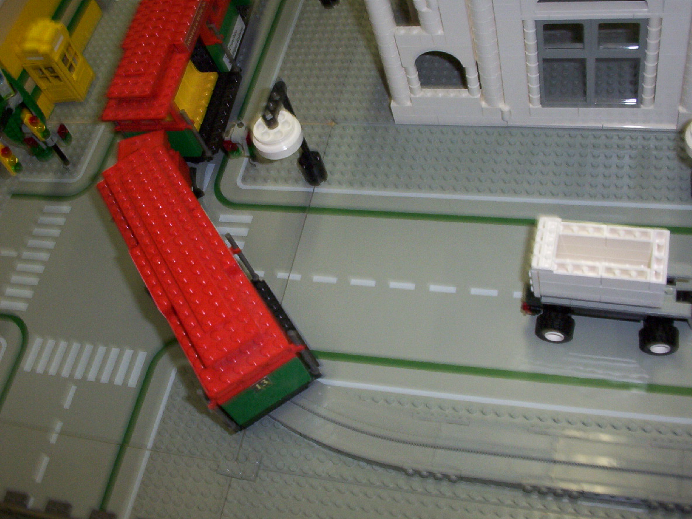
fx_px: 780
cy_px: 260
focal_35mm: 39
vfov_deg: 36.8
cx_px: 346
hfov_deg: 47.9
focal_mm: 6
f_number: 4.5
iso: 140
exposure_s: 1/30
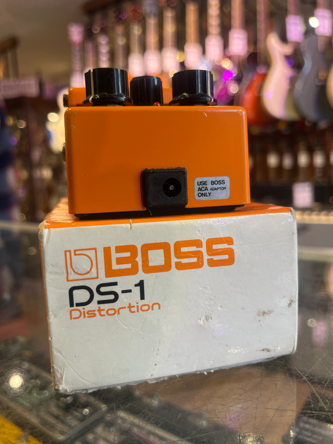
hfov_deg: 53.1
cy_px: 222
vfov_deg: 67.3
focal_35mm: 26
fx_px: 333
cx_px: 166
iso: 100
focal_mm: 5.1
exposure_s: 1/60
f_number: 1.6
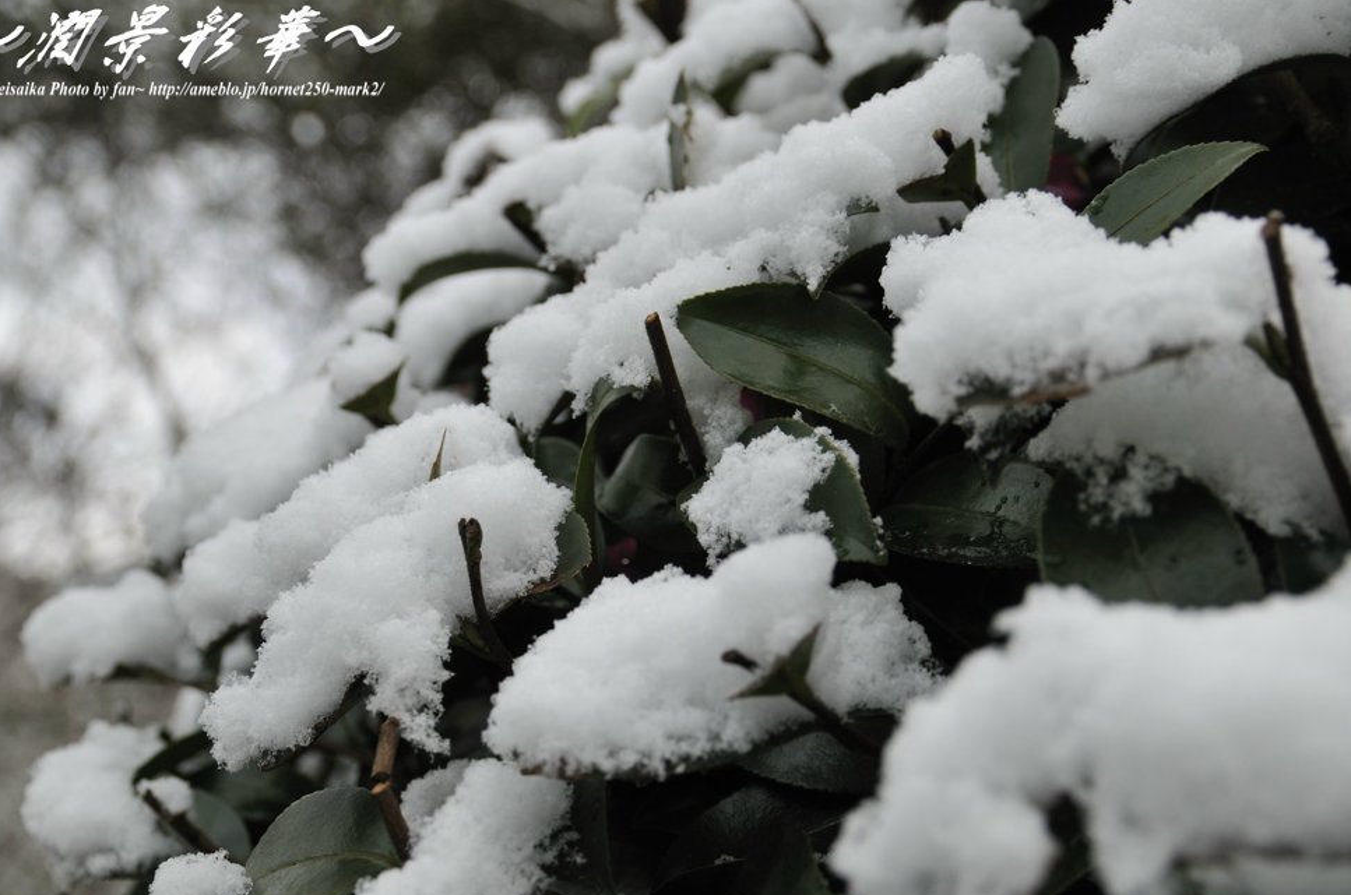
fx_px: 2023
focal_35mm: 54
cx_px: 647
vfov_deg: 25.0
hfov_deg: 36.9
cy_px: 471
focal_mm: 34
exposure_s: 1/500
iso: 200
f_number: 5
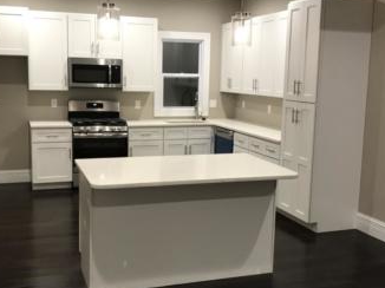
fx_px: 478
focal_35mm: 43
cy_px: 149
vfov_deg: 33.6
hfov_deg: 43.9
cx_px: 184
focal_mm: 3.99
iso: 32
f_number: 1.8
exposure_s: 1/24
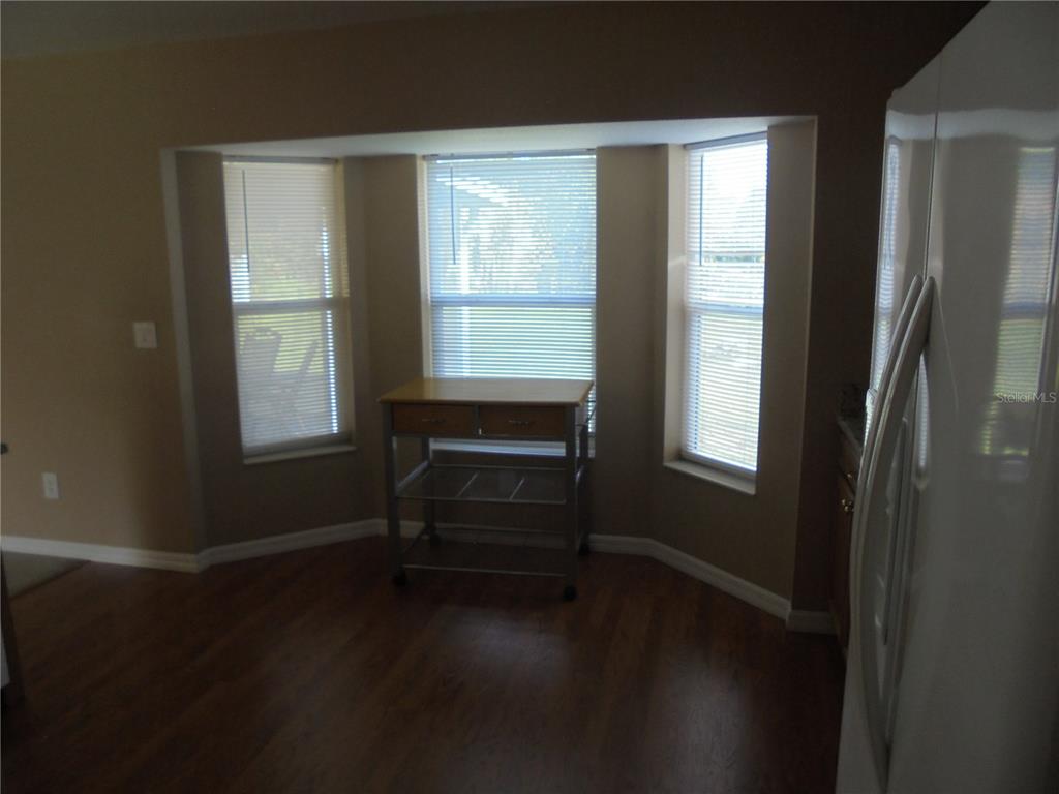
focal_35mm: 26
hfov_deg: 67.3
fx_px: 795
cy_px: 397
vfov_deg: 53.1
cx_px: 530
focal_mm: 4.6
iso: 100
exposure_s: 1/30
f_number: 3.5
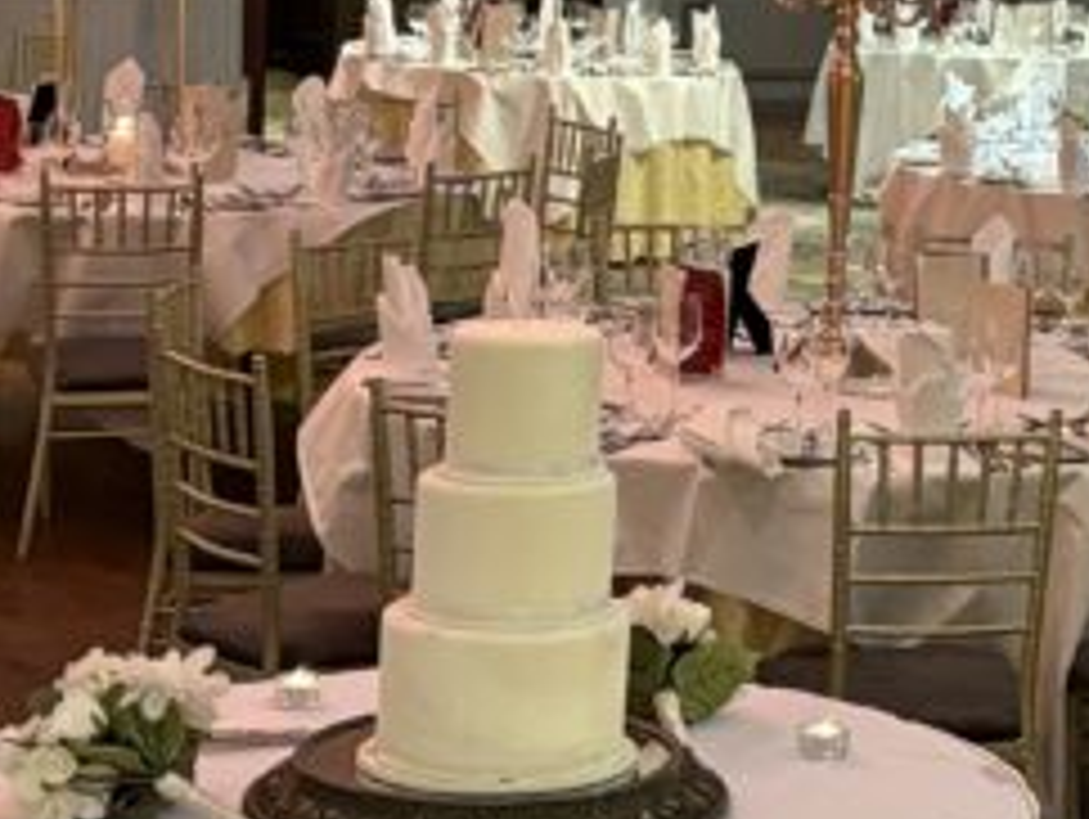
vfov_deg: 13.4
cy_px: 158
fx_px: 3464
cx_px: 1220
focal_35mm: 110
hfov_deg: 17.2
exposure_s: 1/48
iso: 320
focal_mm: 5.96
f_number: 1.6
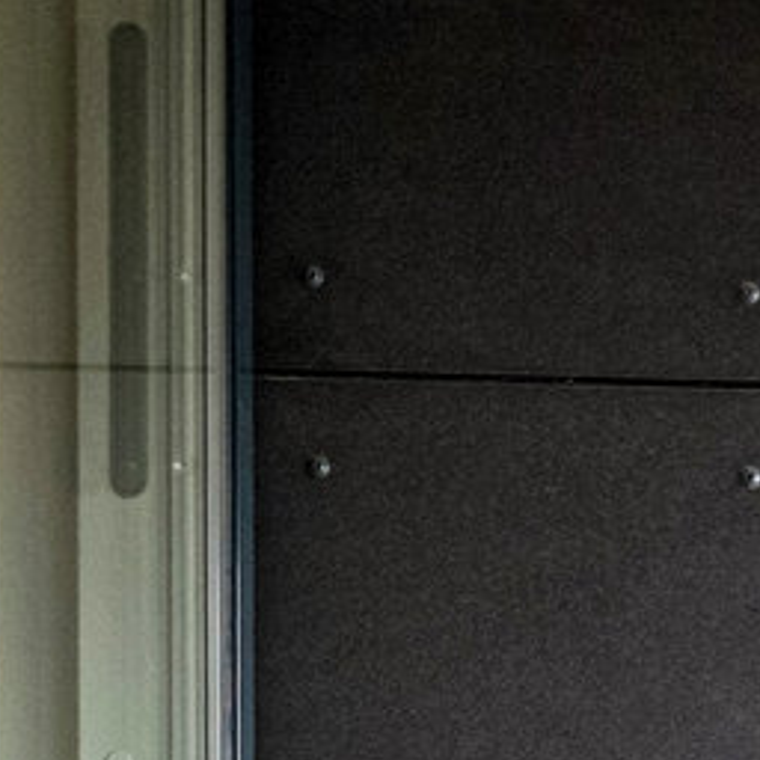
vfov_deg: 10.5
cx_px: 1274
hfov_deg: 11.5
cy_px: 1799
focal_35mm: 143
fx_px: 3561
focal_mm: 21.2
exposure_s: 1/20
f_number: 7.1
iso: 800
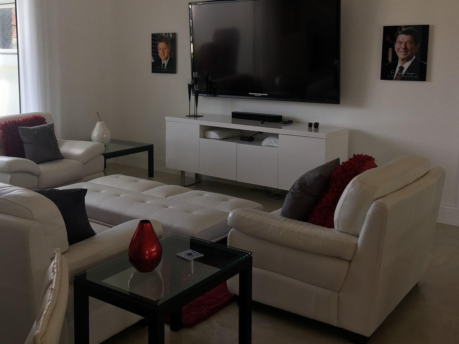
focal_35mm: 42
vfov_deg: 34.1
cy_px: 123
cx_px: 171
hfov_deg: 44.4
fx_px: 557
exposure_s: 1/40
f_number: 2.2
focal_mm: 4.15
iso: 25
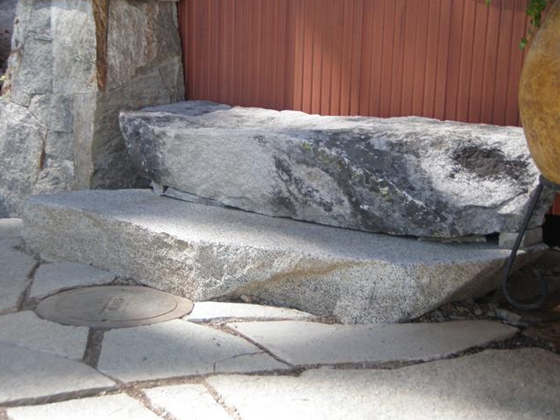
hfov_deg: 32.7
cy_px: 210
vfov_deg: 24.8
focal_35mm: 59
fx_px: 955
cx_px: 280
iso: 80
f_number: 4.2
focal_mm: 10.28
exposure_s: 1/40
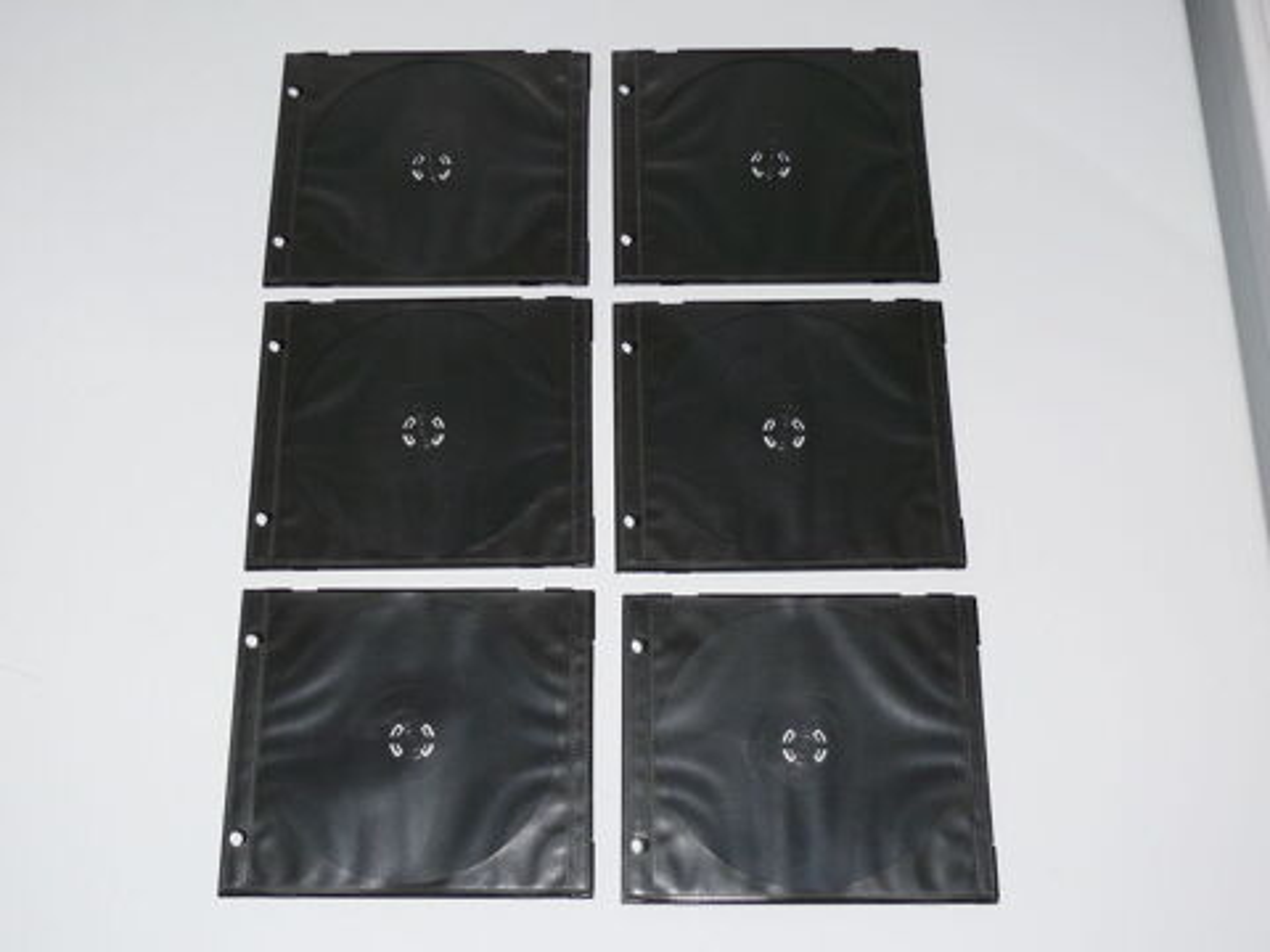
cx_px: 635
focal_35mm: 50
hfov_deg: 38.2
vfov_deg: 29.1
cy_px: 476
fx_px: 1834
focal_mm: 9.6
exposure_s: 1/30
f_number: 3.2
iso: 100
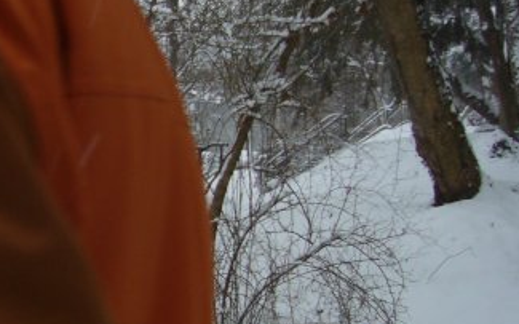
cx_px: 19
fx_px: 1032
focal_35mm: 73
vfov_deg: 17.8
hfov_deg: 26.9
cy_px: 195
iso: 100
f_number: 5.6
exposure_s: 1/160
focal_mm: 5.8
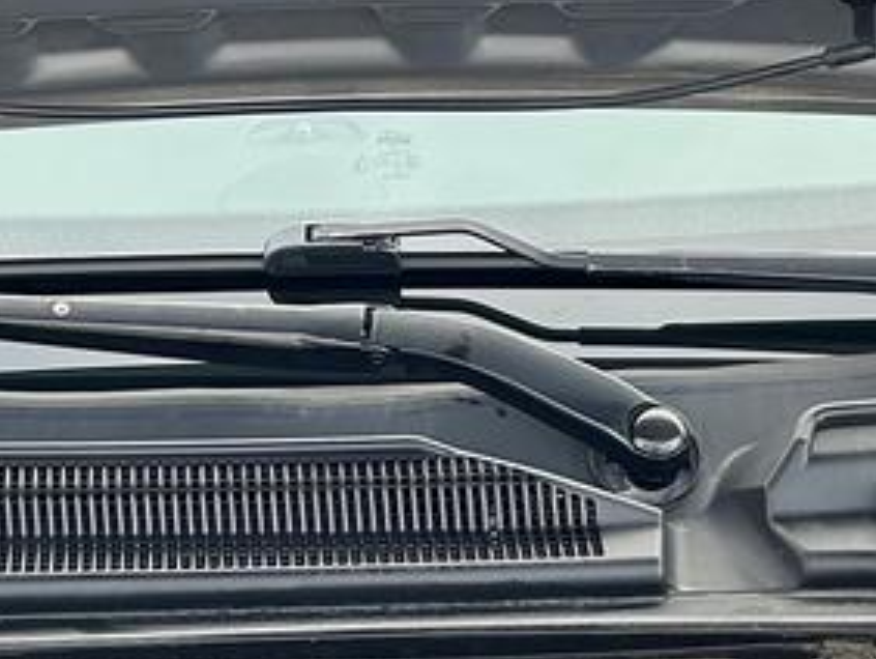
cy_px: 631
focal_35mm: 118
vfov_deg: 12.5
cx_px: 385
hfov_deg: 16.7
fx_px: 2989
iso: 50
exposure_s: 1/383
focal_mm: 5.7
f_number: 1.5
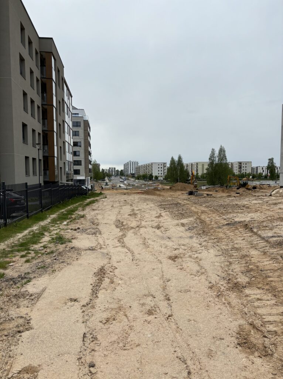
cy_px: 190
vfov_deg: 67.4
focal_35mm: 26
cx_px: 142
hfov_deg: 53.0
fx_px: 284
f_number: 1.6
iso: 50
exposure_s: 1/5076
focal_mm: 5.96
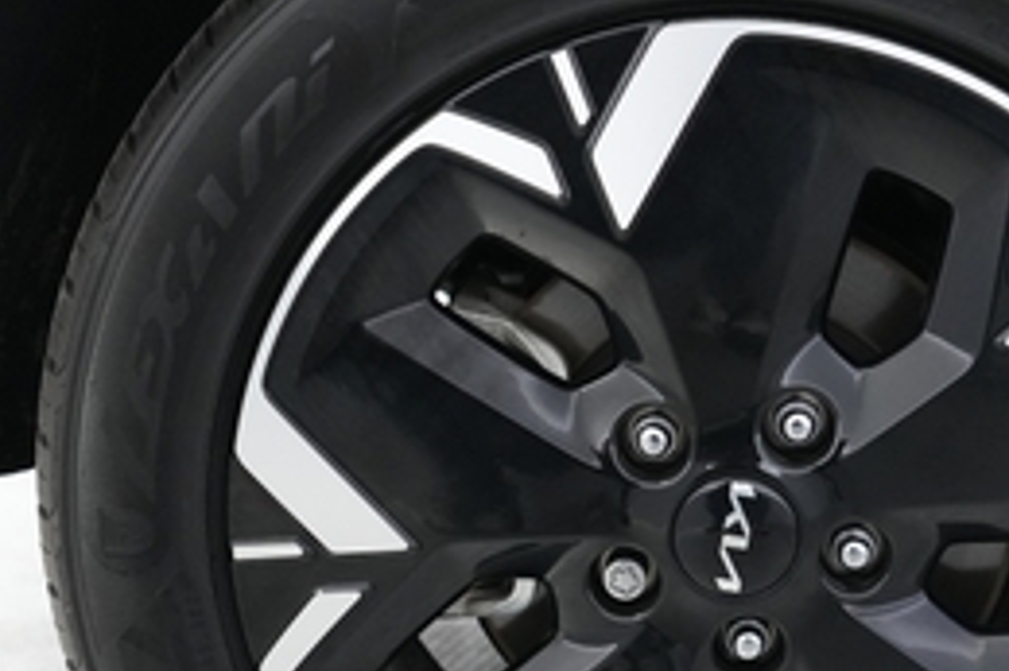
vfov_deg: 19.5
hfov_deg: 28.9
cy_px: 520
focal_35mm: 69
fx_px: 1933
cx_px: 722
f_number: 2.8
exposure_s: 1/160
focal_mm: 28
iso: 4000
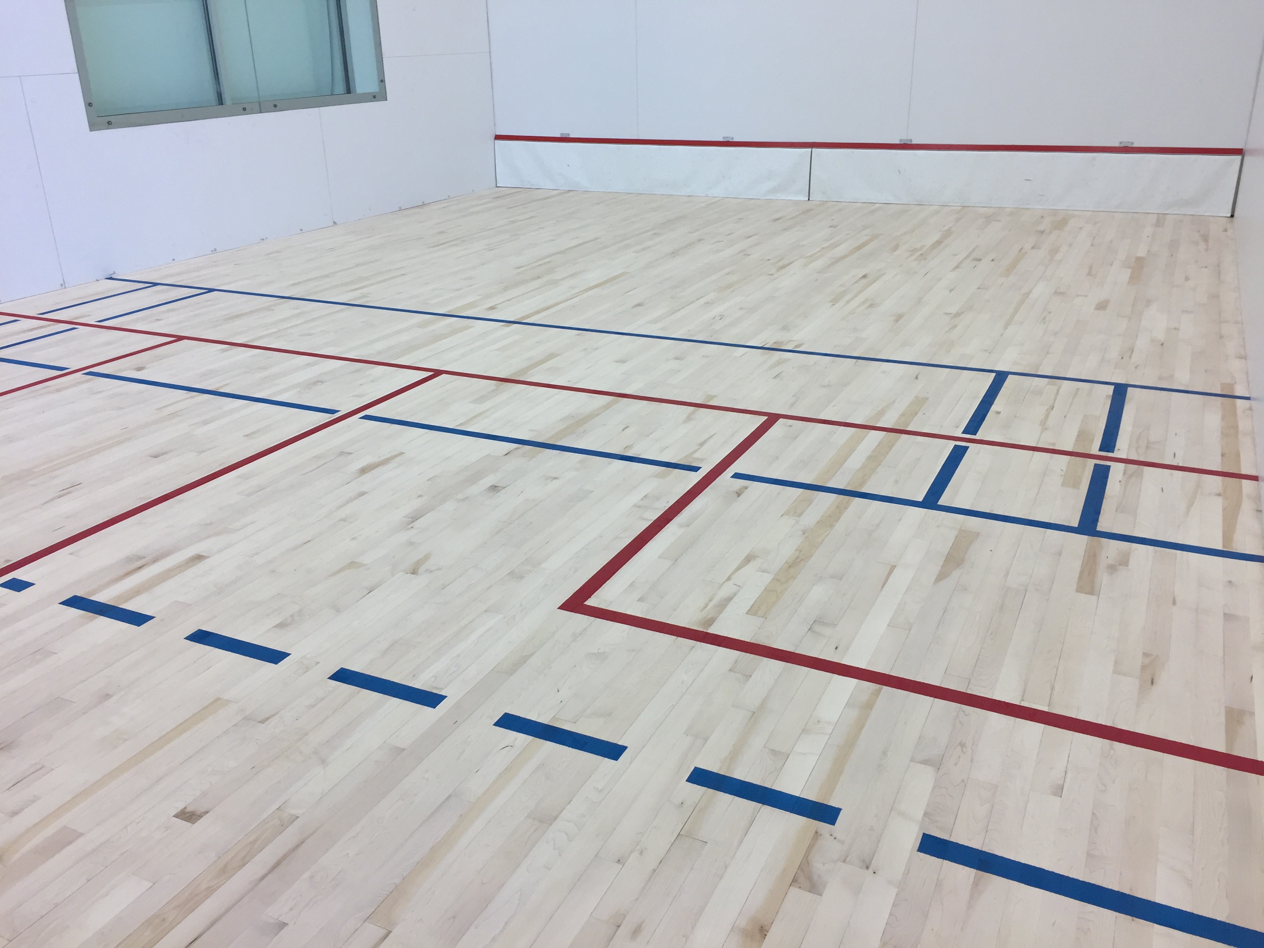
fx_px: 1059
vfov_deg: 48.2
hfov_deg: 61.7
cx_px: 632
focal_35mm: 29
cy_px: 474
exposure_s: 1/120
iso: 50
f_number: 2.2
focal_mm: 4.15
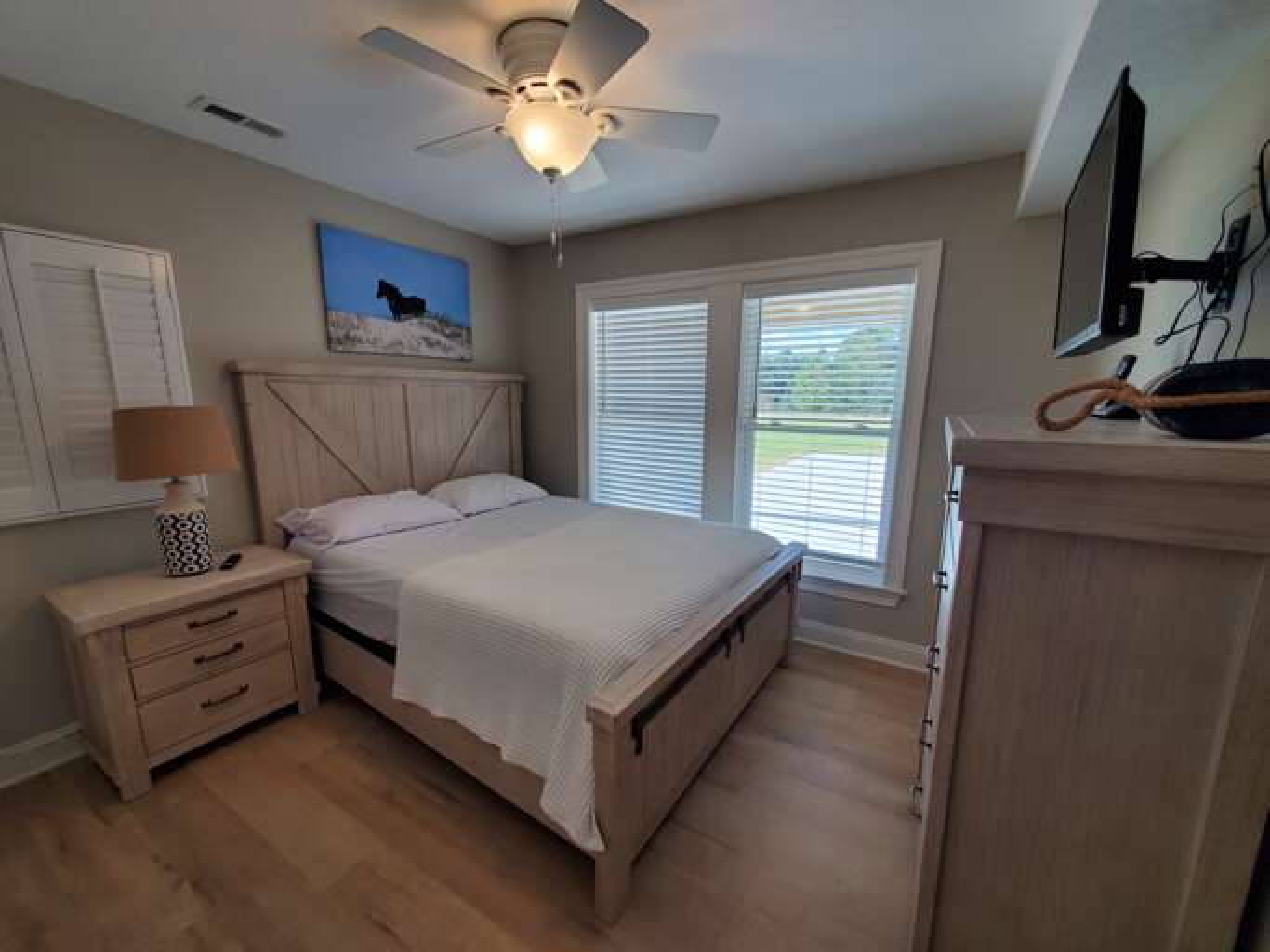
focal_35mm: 13
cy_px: 476
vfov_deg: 89.9
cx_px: 635
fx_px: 477
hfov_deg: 106.2
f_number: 2.2
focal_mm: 1.8
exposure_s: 1/59
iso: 64
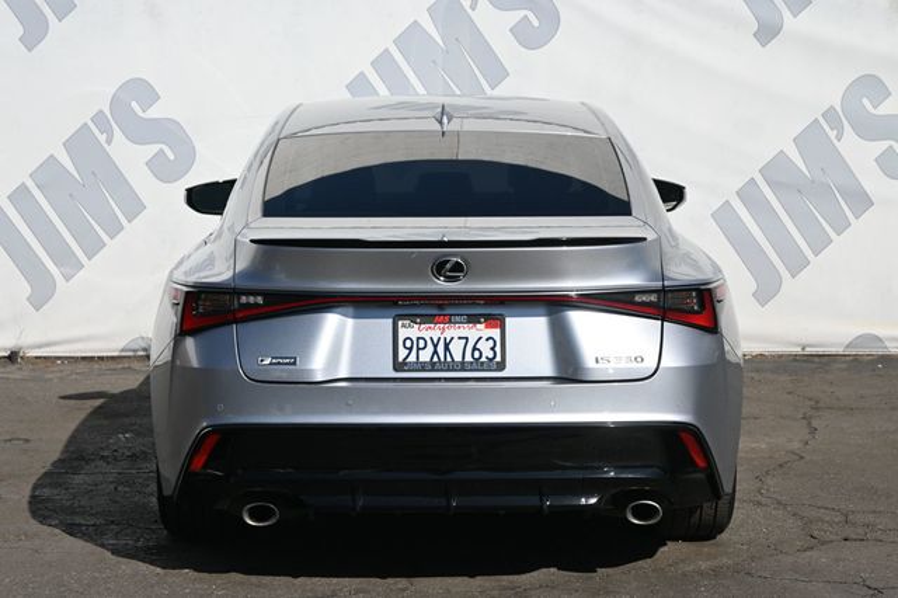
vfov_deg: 18.2
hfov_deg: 27.0
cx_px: 449
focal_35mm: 75
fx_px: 1870
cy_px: 299
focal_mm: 50
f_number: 6.3
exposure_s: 1/320
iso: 100
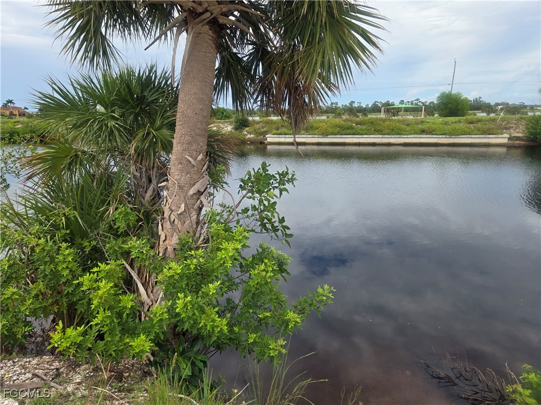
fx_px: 359
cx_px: 270
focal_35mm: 23
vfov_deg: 58.9
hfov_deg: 73.9
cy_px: 202
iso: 25
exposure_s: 1/1199
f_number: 1.8
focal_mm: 5.4
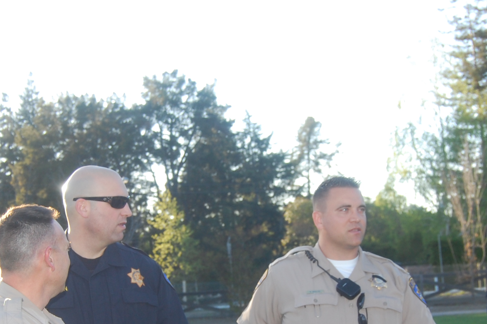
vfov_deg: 19.5
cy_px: 253
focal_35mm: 69
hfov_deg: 29.3
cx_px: 235
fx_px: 933
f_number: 4.5
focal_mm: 24
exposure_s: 1/500
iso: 400
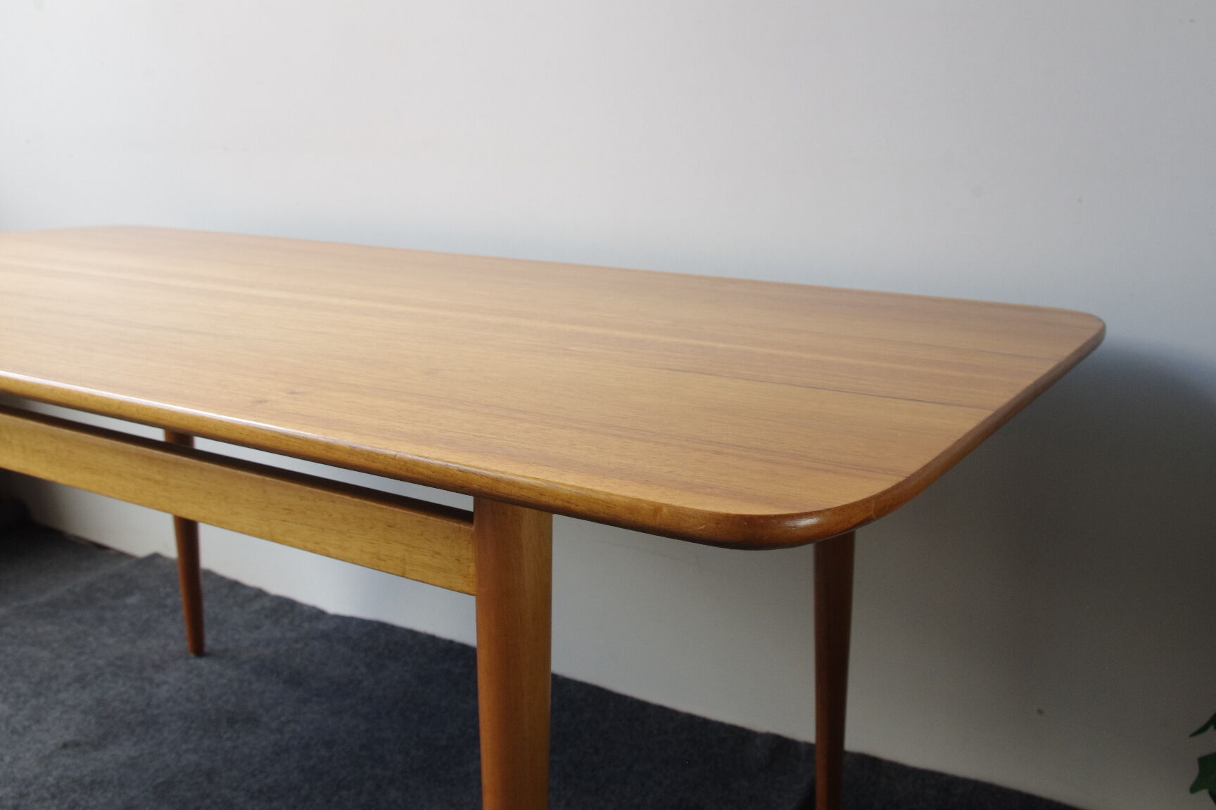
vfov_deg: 36.9
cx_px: 608
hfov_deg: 53.1
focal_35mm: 36
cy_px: 405
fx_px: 1216
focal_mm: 24.38
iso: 800
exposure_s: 1/50
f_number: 8
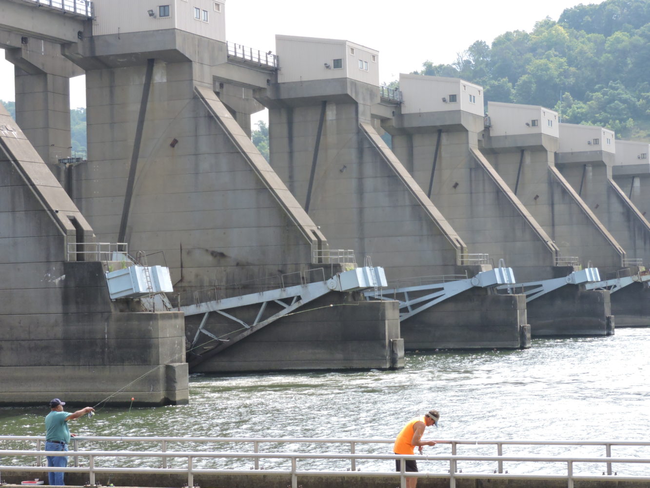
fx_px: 1690
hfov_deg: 21.8
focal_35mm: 90
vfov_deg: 16.4
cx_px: 325
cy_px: 244
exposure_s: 1/1250
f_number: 4.1
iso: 400
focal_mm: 16.1
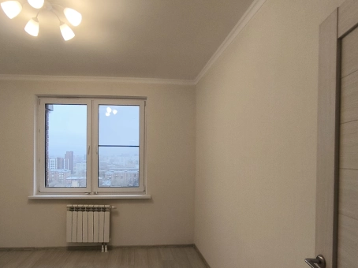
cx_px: 155
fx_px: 227
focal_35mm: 22
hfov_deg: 76.0
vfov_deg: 60.6
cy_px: 159
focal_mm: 1.65
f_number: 2.2
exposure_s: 1/100
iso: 100
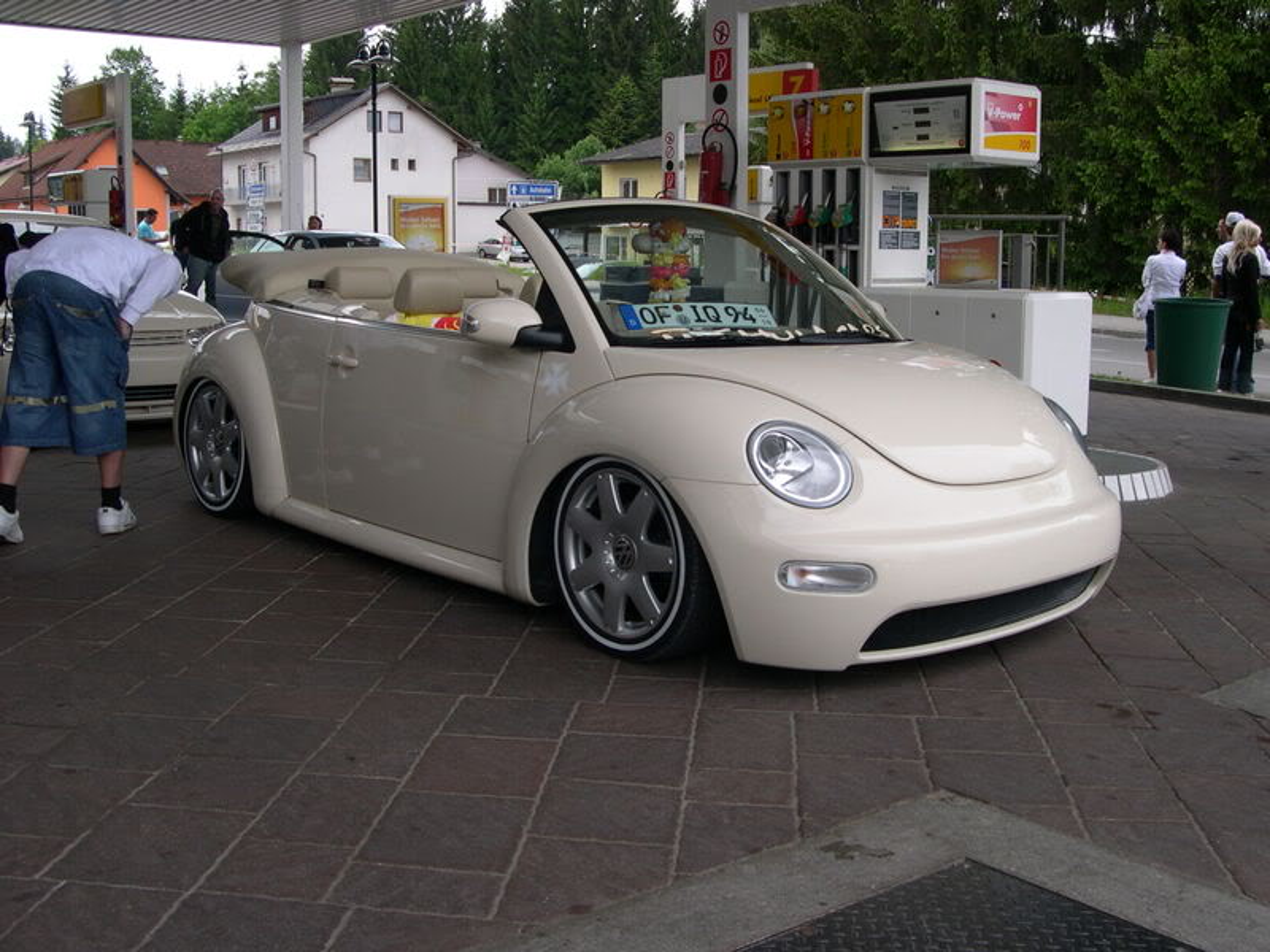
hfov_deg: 49.0
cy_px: 476
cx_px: 635
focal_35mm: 38
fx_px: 1394
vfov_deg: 37.7
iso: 100
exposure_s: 1/80.5
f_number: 7.6
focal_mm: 8
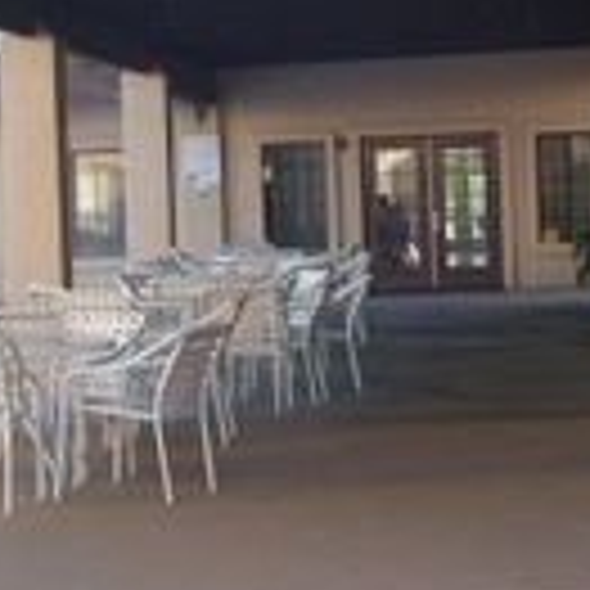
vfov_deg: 13.8
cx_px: 263
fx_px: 2430
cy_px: 207
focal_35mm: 126
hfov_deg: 13.8
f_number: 2.8
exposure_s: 1/250
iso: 80
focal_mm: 5.8
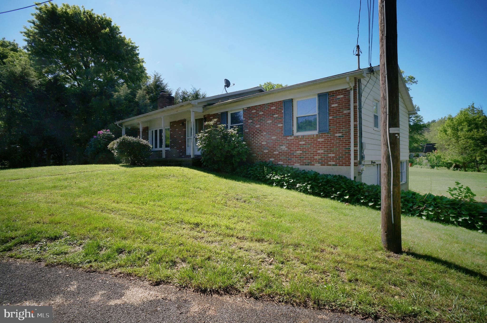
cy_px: 162
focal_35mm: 24
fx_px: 324
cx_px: 244
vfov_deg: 53.0
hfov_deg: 73.8
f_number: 10
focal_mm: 16
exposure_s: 1/200
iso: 100
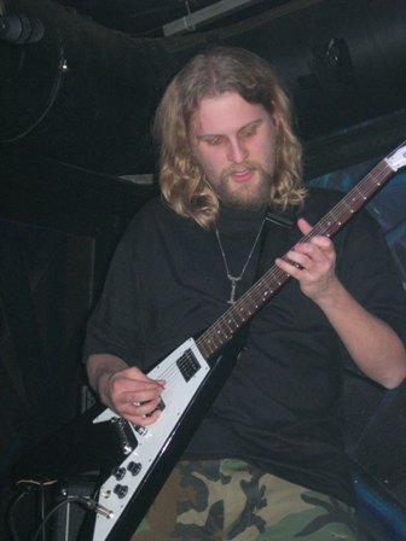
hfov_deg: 13.1
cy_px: 270
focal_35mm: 113
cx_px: 203
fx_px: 1767
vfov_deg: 17.4
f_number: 4.9
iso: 200
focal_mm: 23.4
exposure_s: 1/60.1
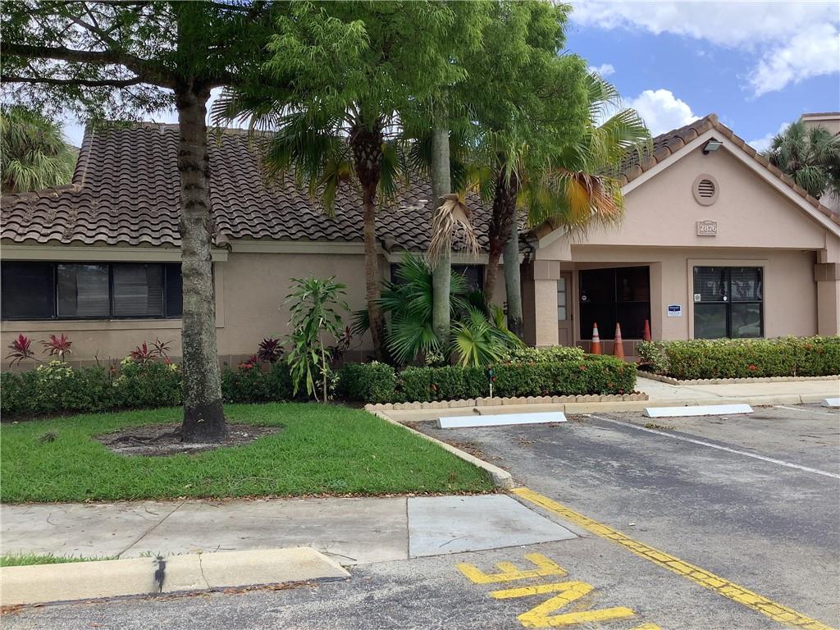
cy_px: 315
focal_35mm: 31
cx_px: 420
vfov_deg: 45.4
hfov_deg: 58.4
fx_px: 752
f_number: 2.4
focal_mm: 3.3
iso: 25
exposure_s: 1/350
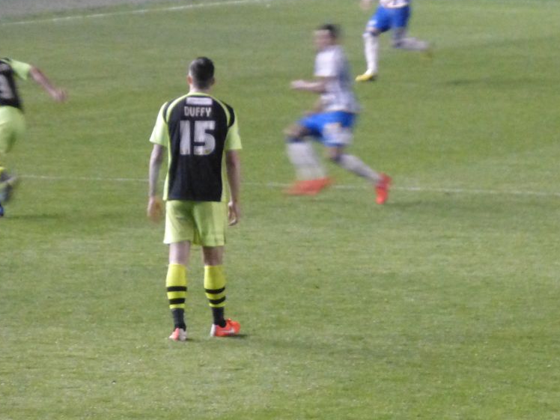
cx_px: 414
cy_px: 122
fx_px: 8720
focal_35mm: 539
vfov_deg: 2.8
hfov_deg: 3.7
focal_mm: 60
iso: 1600
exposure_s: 1/50
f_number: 5.9
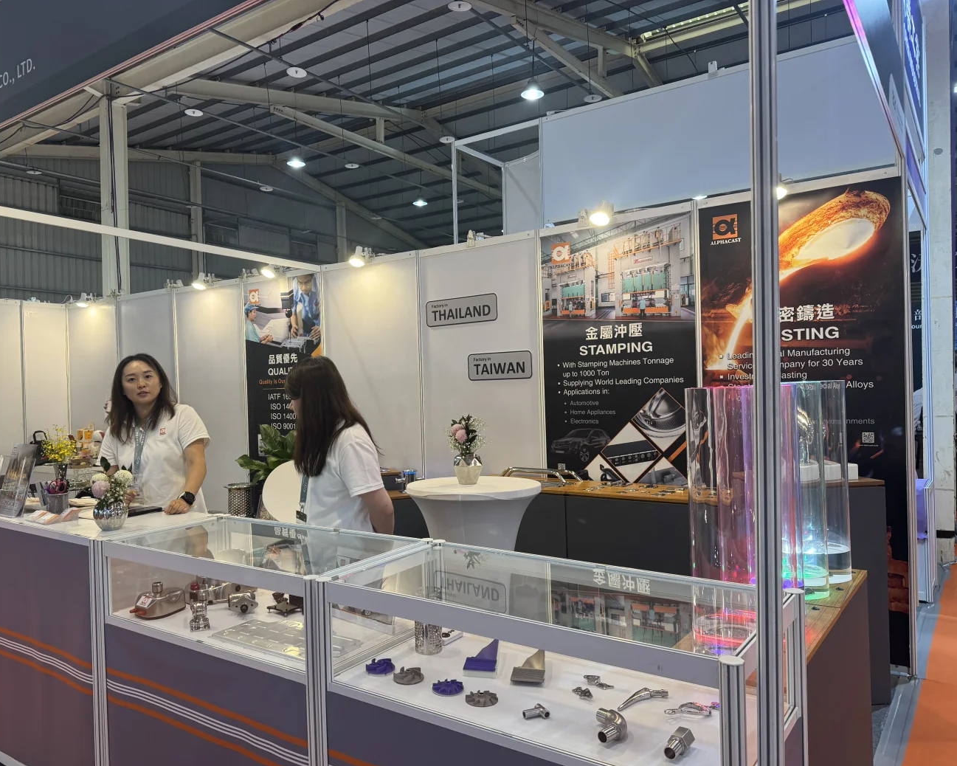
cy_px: 398
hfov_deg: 65.8
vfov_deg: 54.9
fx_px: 737
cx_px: 427
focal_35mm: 26
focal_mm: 6.76
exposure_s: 1/60
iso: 125
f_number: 1.78
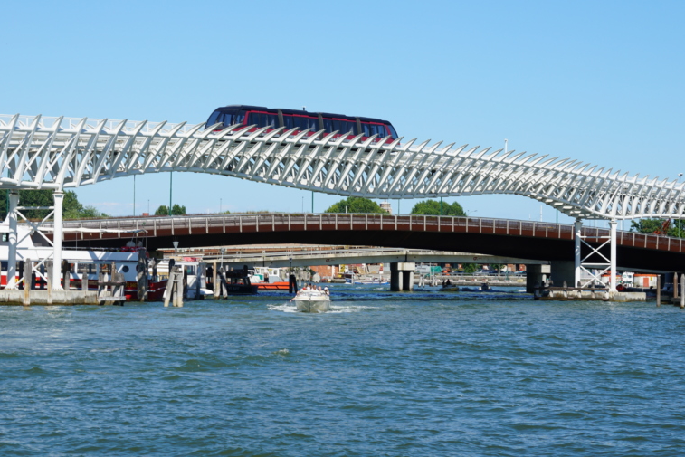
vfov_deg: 18.4
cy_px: 234
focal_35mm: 74
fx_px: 1408
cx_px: 339
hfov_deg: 27.3
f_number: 10
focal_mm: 70
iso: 100
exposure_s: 1/200
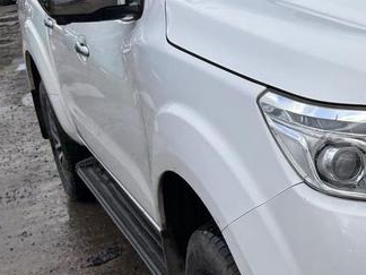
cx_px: 474
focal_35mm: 72
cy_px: 126
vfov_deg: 20.4
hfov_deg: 23.8
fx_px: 761
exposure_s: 1/1451
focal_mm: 5.96
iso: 50
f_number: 1.6
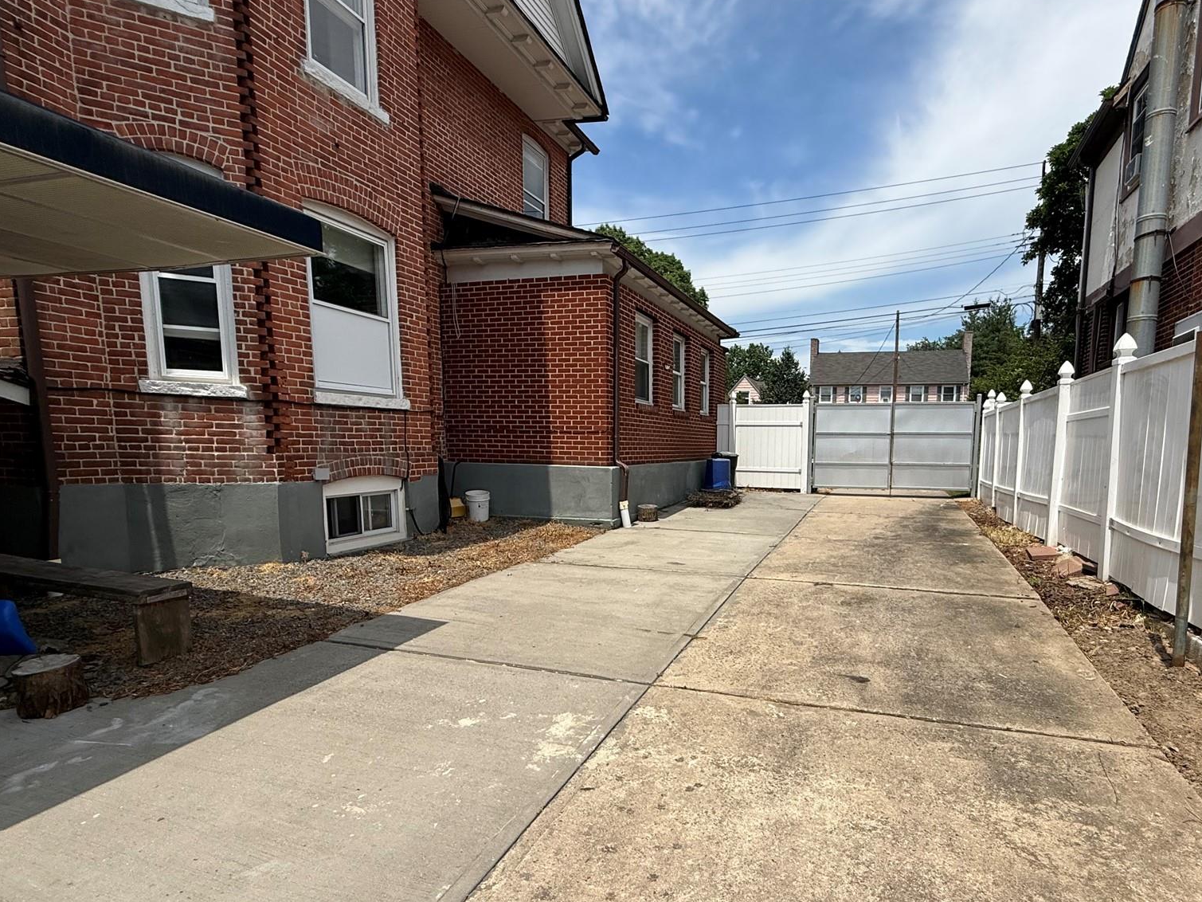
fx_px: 660
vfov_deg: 68.2
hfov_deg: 83.8
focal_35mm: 19
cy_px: 527
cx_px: 711
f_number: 2.2
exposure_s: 1/2717
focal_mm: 2.22
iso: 50
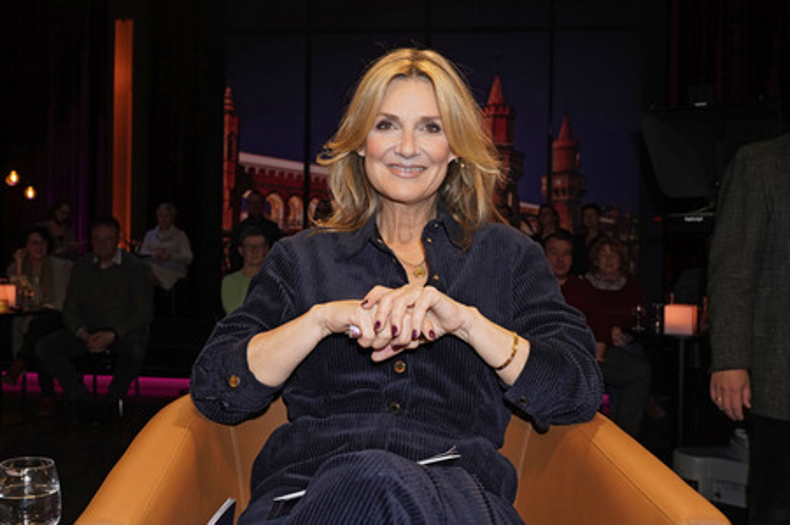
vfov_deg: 33.4
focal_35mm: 40
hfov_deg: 48.5
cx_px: 395
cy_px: 262
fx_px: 877
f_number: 8
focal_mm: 40
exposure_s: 1/60
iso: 1250
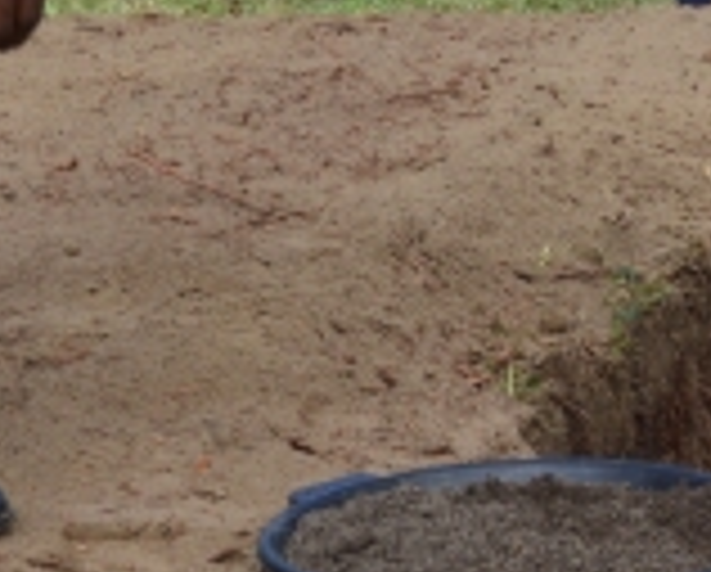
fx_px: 3668
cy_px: -173
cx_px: 729
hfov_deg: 11.0
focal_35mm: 174
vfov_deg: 8.8
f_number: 11
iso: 200
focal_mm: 28
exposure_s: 1/125
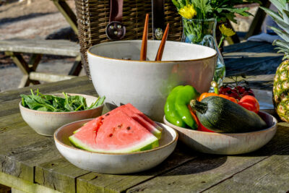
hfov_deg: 24.6
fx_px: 662
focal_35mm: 82
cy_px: 96
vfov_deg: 16.6
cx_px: 144
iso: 100
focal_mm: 55
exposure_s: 1/125
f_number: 8
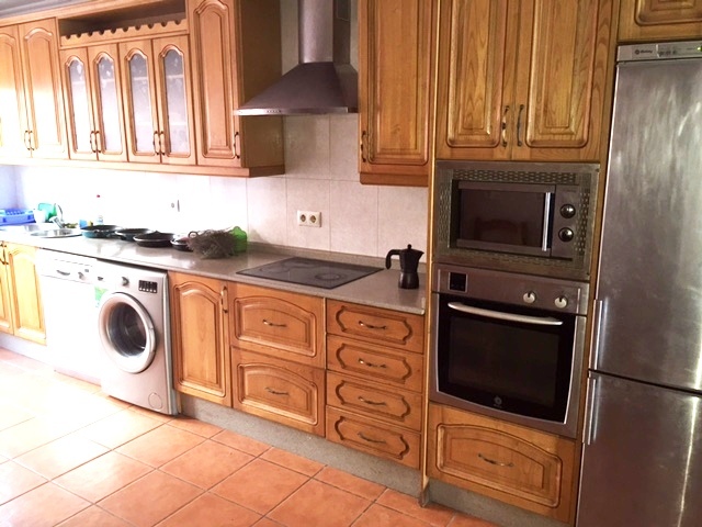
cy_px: 264
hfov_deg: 61.7
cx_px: 351
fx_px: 588
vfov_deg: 48.2
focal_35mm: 29
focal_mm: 4.15
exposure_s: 1/33
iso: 200
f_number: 2.2
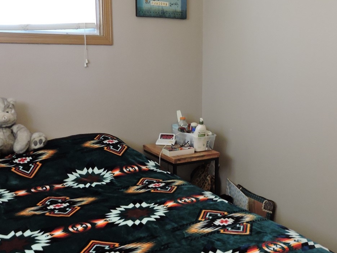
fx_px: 399
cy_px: 121
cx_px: 219
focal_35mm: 41
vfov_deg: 35.1
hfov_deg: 45.2
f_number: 3.3
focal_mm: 4.3
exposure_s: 1/13
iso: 400
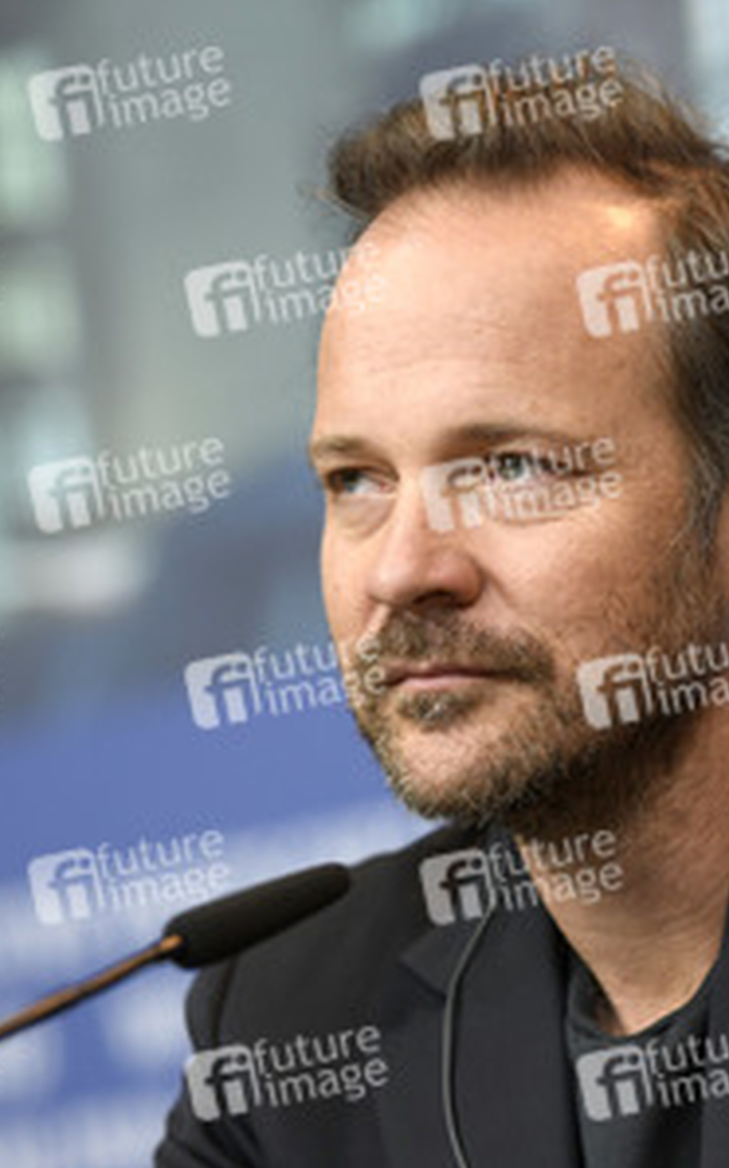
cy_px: 584
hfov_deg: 4.9
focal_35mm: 270
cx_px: 574
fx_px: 8591
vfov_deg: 7.8
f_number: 3.2
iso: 1250
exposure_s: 1/320
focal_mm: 175
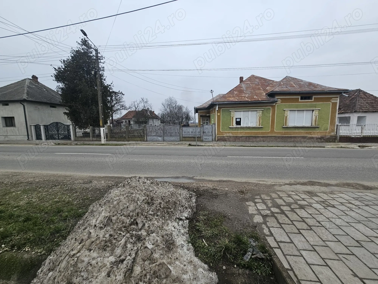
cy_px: 142
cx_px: 189
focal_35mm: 13
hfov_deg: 106.2
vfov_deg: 89.9
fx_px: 142
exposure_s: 1/121
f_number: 2.2
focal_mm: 2.2
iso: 50
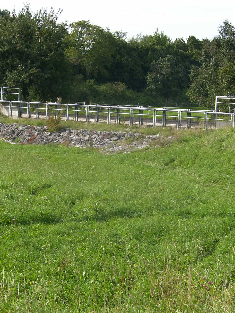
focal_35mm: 114
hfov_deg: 13.0
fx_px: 1032
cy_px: 157
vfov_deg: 17.3
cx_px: 108
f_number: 4.6
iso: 50
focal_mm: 22
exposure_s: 1/250
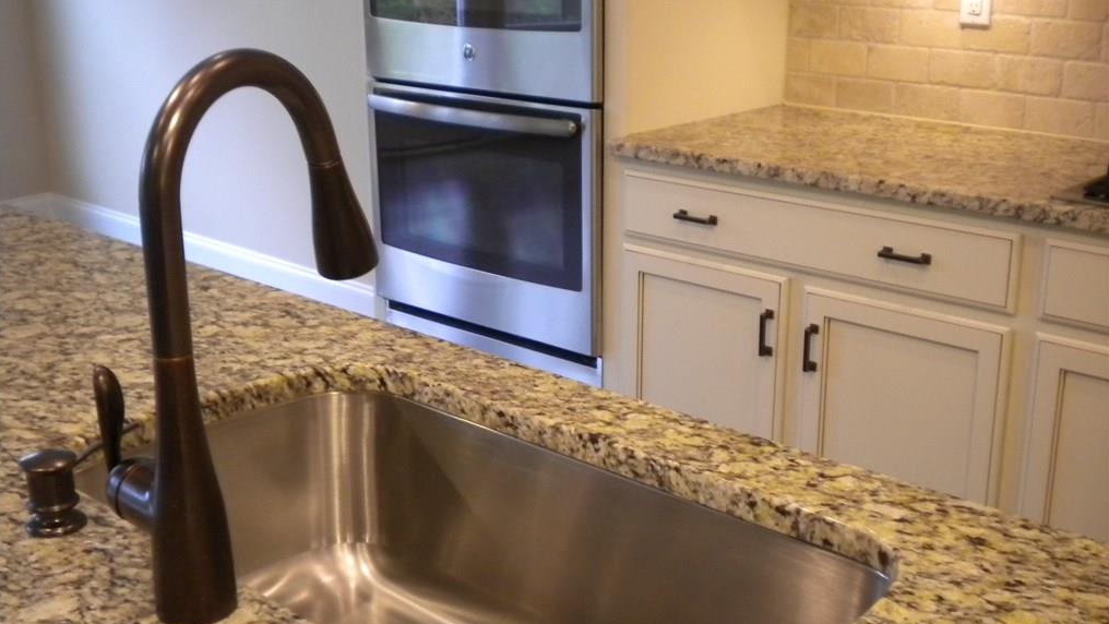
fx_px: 1324
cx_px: 551
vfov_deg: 26.5
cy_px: 350
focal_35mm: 45
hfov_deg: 45.5
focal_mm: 7.4
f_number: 3.5
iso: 400
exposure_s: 1/32.5
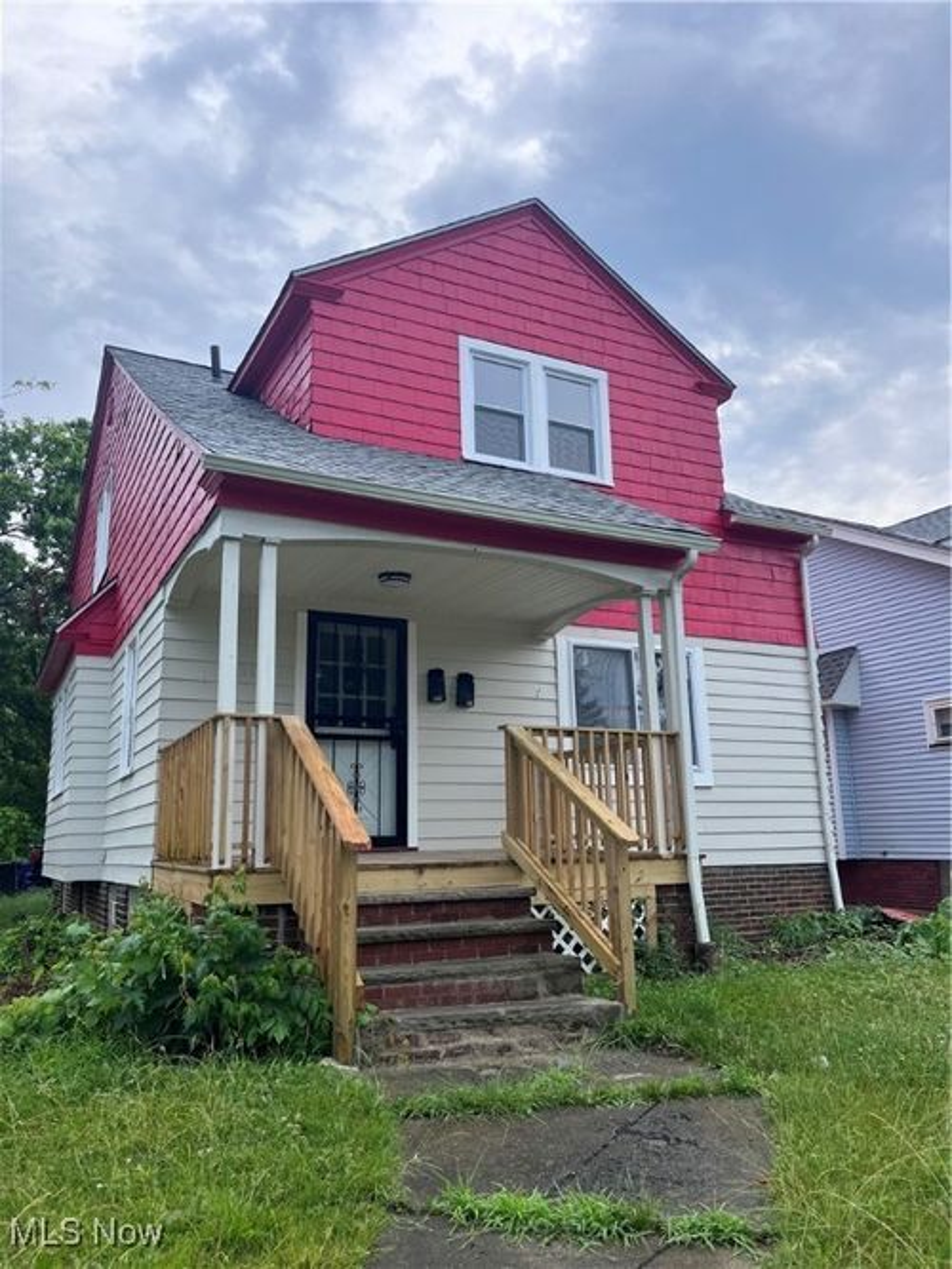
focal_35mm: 26
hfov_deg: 53.0
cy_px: 634
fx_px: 954
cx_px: 476
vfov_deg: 67.3
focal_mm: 5.1
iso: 50
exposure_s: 1/1695
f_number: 1.6
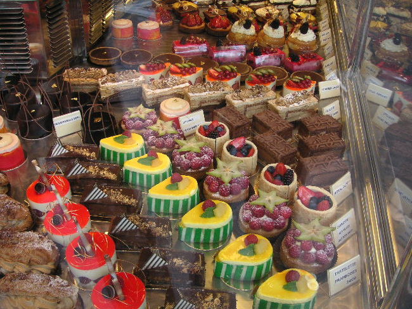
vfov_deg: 38.6
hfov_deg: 50.2
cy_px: 154
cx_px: 206
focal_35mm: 37
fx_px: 440
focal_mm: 6.1
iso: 50
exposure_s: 1/125
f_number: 2.8
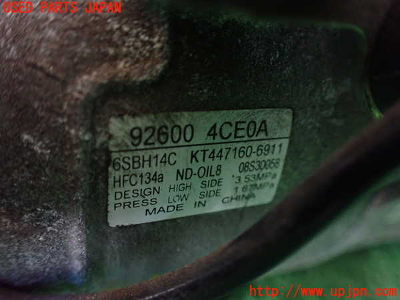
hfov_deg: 60.0
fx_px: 347
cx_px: 200
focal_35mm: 30
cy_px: 150
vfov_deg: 46.8
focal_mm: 5.4
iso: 1000
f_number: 2.3
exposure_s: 1/30
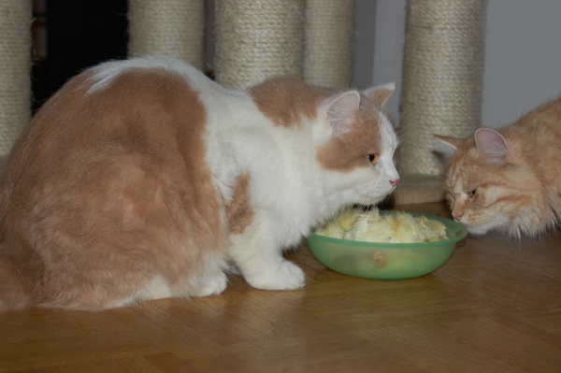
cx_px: 280
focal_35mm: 82
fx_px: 1285
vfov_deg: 16.5
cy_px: 186
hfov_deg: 24.6
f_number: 5.6
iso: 400
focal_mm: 55
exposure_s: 1/60
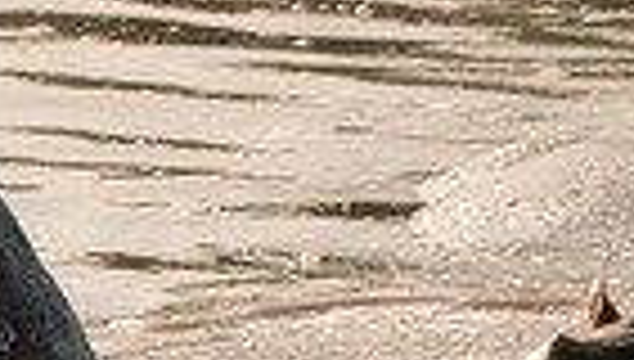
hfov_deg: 1.0
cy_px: -171
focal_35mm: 2132
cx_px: 310
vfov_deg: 0.6
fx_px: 35916
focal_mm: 200
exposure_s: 1/1250
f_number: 5.6
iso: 400
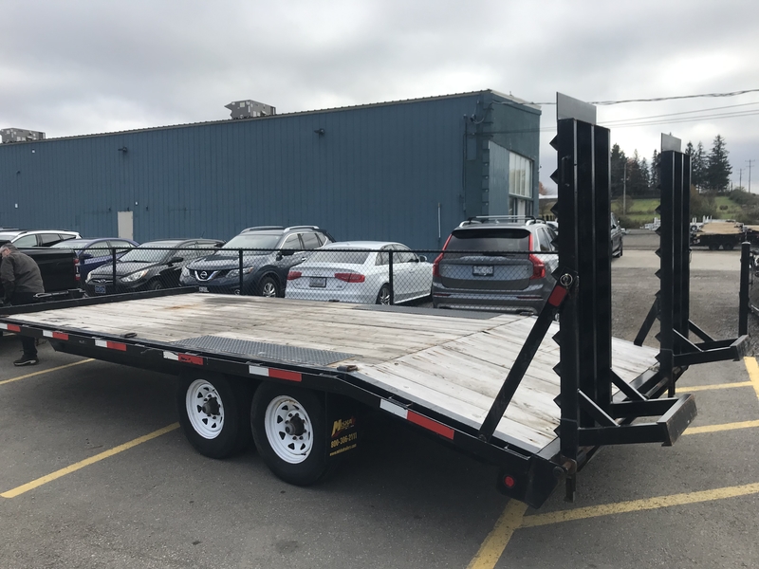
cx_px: 380
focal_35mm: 28
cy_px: 284
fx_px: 614
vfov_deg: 49.7
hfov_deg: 63.4
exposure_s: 1/1126
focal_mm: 3.99
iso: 20
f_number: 1.8
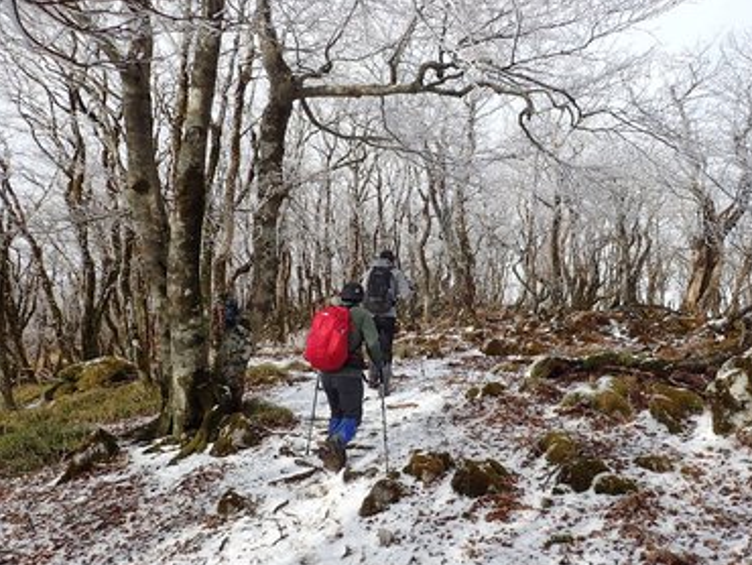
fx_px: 587
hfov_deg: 65.2
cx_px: 404
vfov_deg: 51.4
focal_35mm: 27
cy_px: 291
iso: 100
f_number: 2.8
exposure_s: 1/800
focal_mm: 4.5
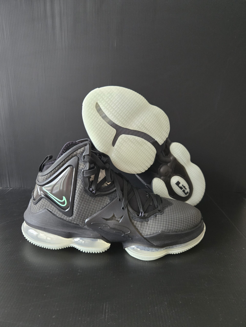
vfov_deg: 73.9
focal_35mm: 23
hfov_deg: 58.9
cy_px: 164
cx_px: 123
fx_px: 218
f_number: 1.8
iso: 640
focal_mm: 5.4
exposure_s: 1/60
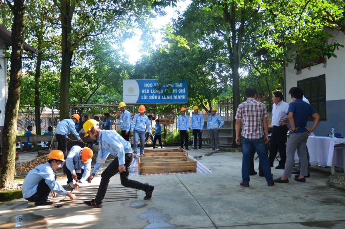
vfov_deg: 36.7
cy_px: 114
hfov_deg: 53.2
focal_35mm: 36
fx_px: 344
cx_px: 172
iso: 250
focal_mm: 24
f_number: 2.8
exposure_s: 1/320
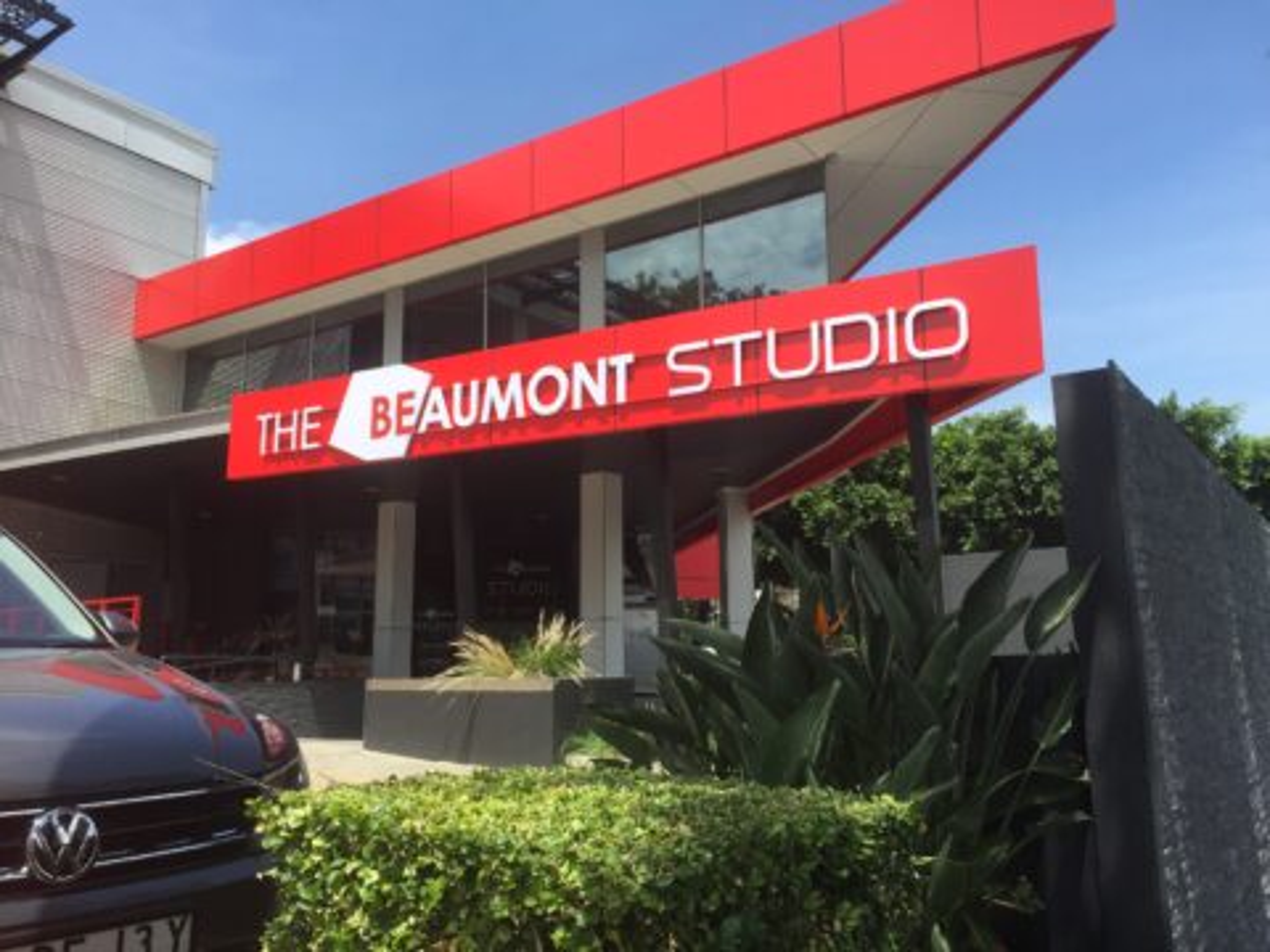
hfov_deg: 61.7
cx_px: 635
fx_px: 1064
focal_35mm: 29
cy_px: 476
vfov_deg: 48.2
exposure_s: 1/1199
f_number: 2.2
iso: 32
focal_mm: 4.15
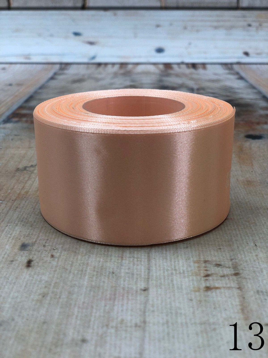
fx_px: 537
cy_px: 179
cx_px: 134
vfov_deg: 36.8
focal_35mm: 52
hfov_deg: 28.0
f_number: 2.4
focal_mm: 6
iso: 16
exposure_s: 1/50
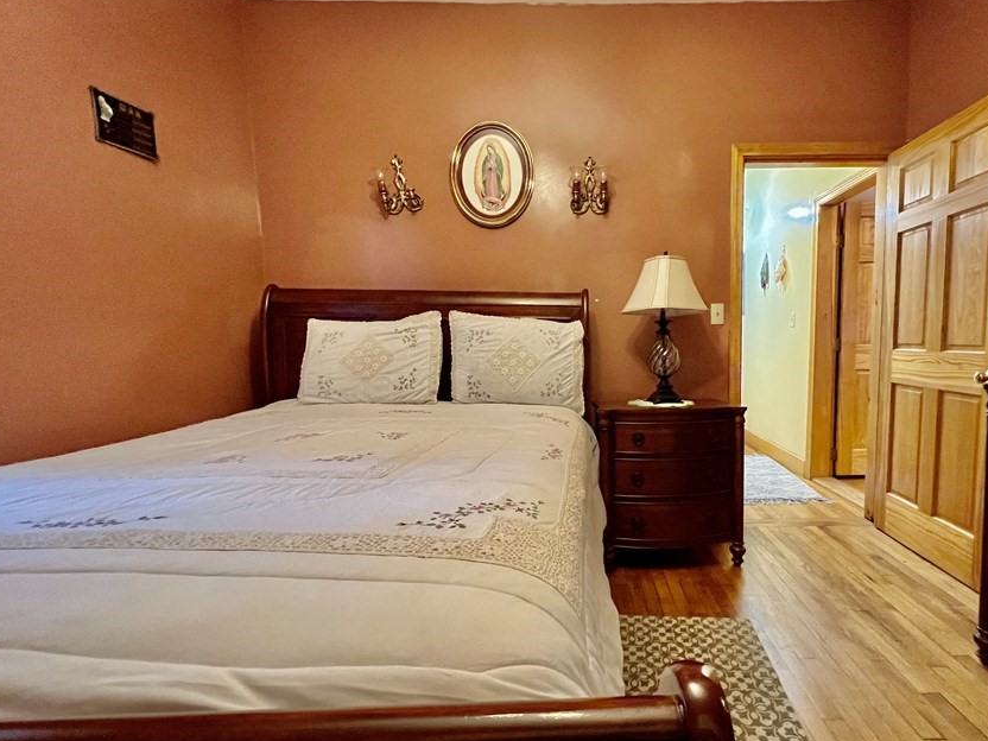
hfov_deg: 93.6
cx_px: 578
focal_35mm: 16
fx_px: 457
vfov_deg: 78.1
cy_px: 384
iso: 640
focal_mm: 1.57
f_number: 1.8
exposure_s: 1/60
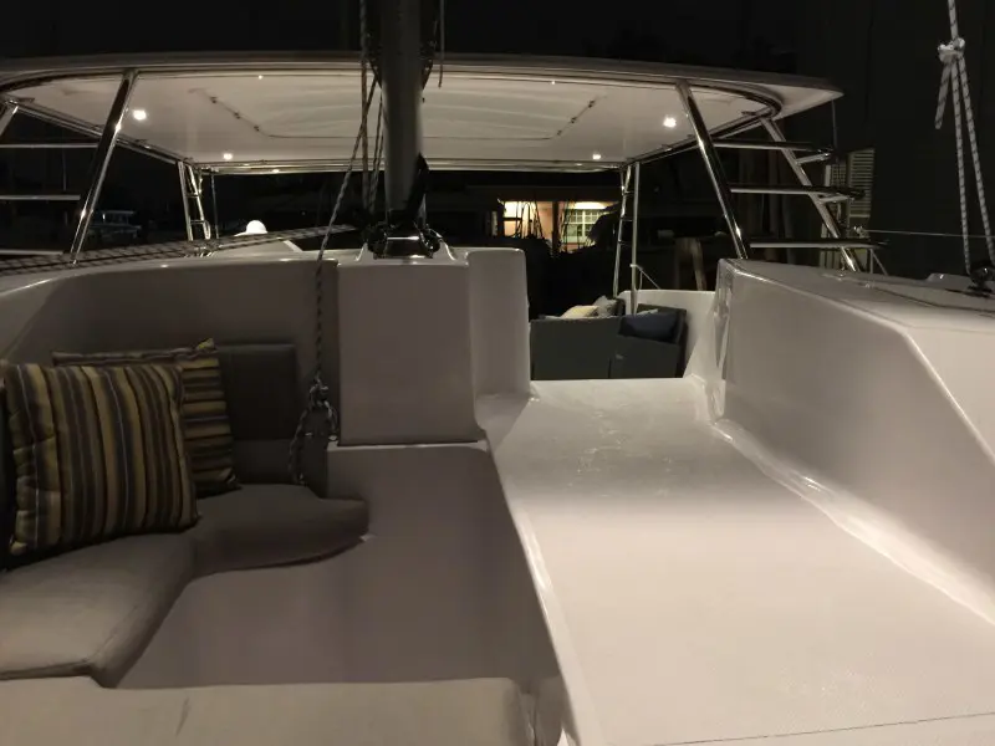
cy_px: 373
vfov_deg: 48.2
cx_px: 498
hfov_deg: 61.7
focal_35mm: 29
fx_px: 834
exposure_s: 1/4
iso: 100
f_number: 2.2
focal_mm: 4.15
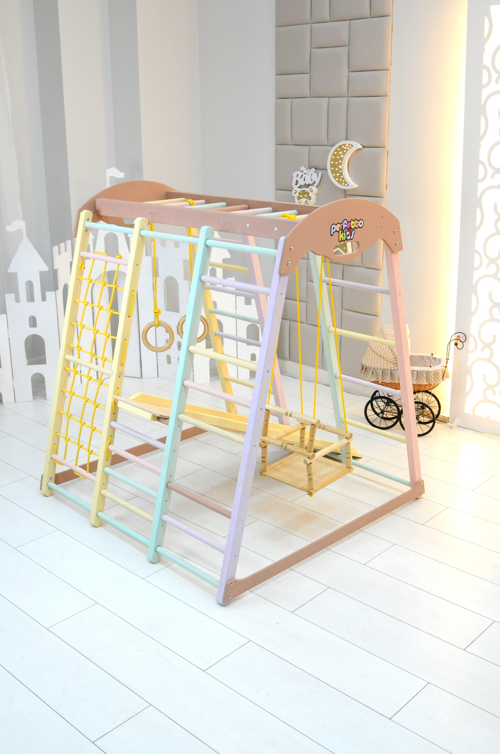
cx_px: 250
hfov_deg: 36.8
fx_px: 752
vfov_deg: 53.2
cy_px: 377
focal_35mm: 36
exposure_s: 1/60
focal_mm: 24
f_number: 5.6
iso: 1000
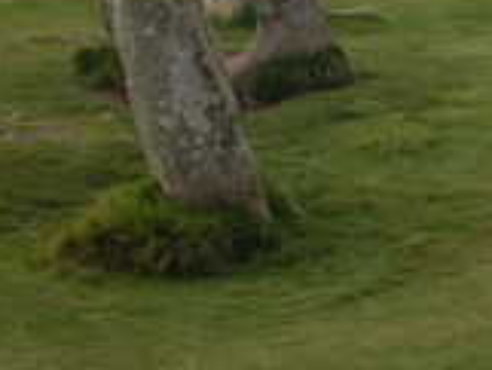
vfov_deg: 11.7
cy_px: -76
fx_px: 1764
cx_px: 550
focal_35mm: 124
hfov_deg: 15.4
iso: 100
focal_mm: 12.7
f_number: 6
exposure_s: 1/217
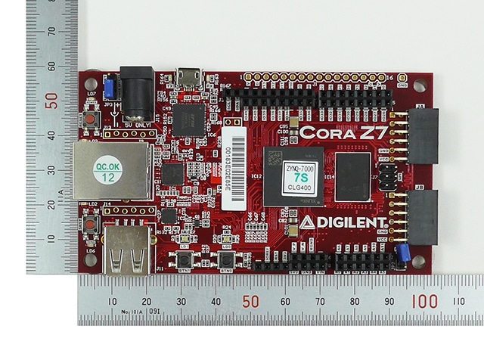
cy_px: 182
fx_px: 391
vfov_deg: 49.7
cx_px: 242
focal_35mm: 28
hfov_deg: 63.4
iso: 200
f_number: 2.8
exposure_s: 1/500
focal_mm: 6
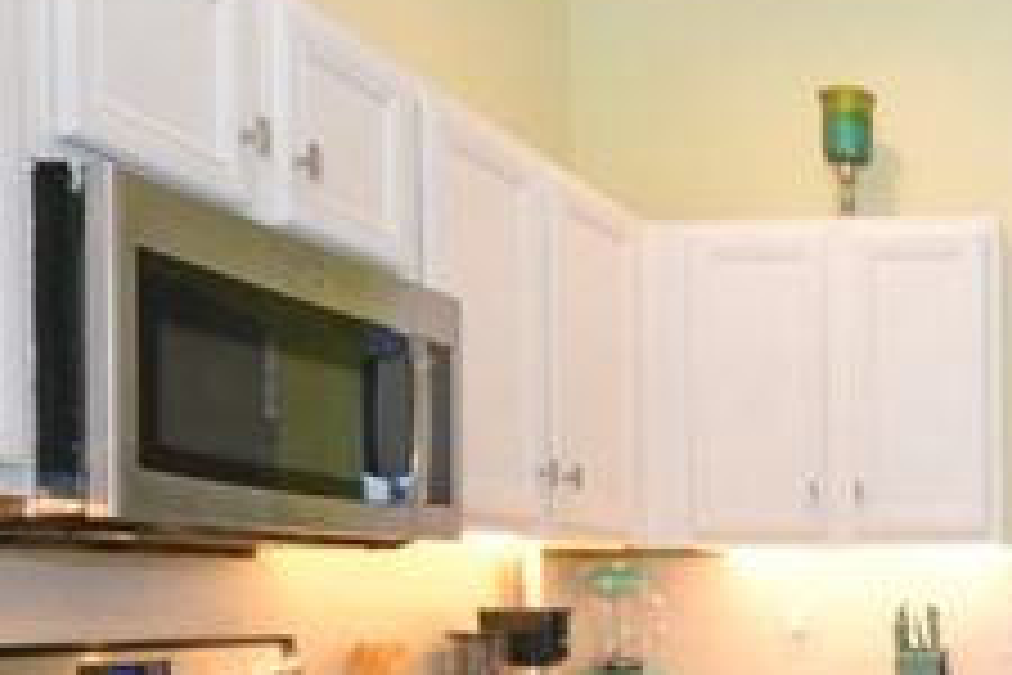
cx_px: 1118
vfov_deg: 27.5
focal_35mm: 47
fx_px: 1321
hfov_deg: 35.7
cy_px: 628
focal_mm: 10
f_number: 4
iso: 400
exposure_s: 1/60
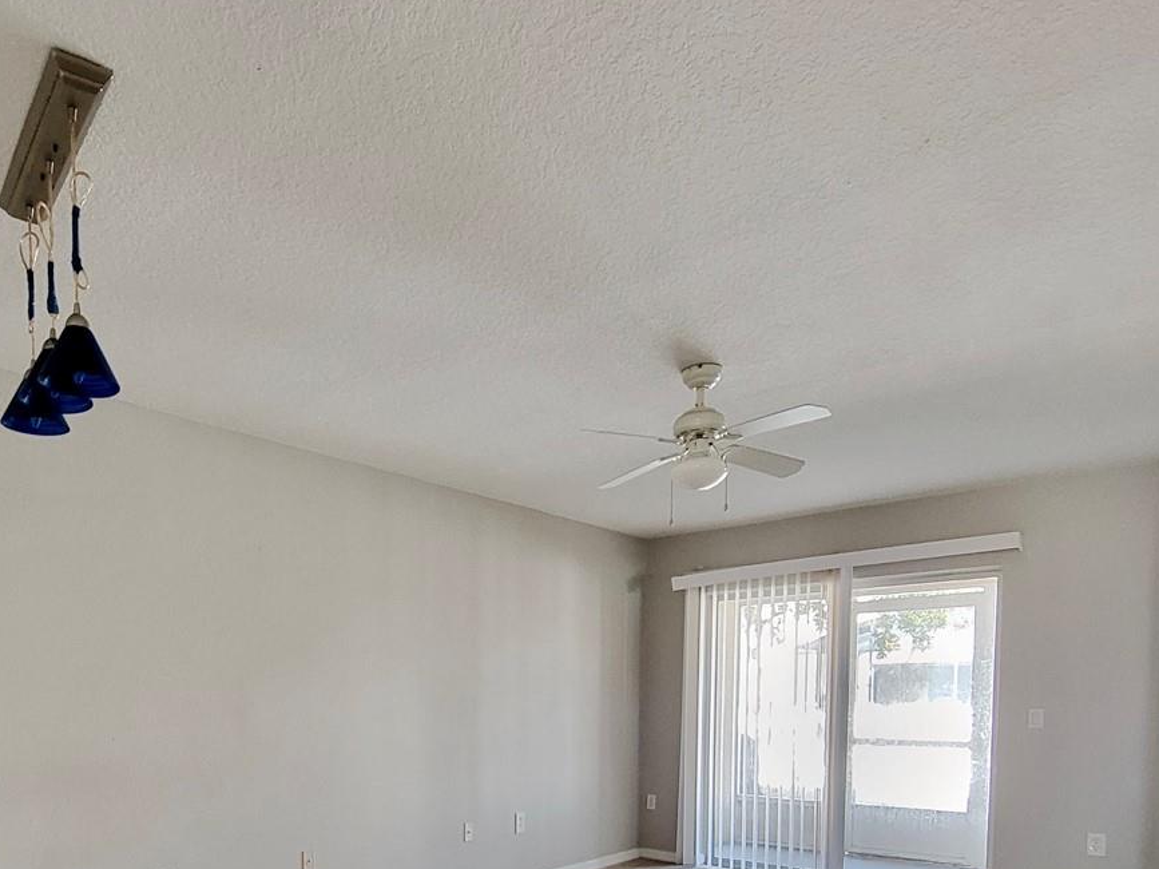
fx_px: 803
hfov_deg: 70.1
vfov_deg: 51.6
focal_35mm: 24
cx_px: 414
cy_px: 745
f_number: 2.2
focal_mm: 1.74
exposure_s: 1/60
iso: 400
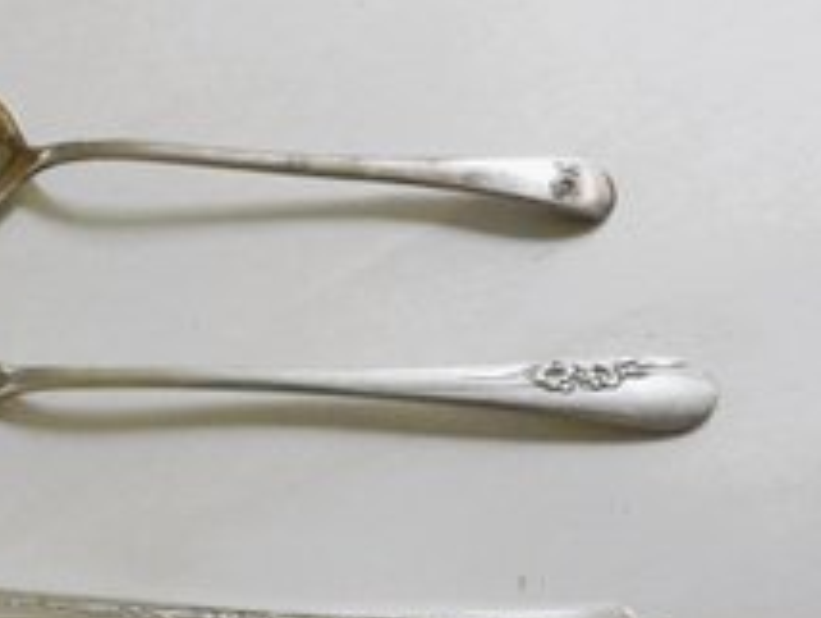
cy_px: 424
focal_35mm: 40
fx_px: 950
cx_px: 194
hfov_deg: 45.0
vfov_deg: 35.6
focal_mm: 4.5
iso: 640
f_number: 3.5
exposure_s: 1/40
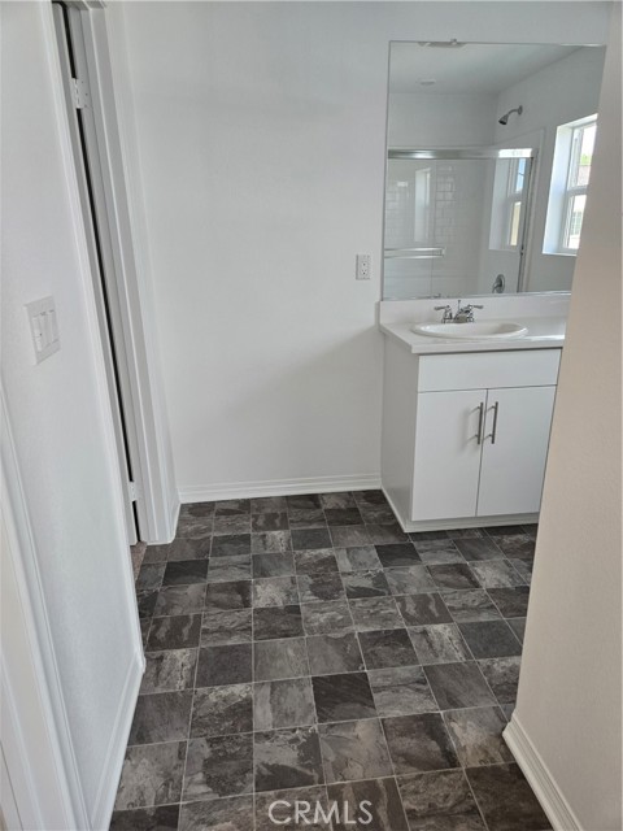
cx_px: 312
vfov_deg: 73.9
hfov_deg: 58.9
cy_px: 416
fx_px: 552
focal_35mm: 23
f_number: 1.8
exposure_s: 1/120
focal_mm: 5.4
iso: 125
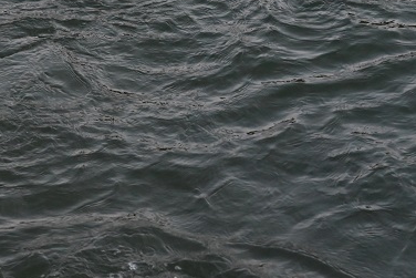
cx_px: 149
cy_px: 193
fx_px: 2046
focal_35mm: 177
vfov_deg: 7.8
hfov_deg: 11.6
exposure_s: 1/200
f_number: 4.5
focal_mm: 70
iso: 3200
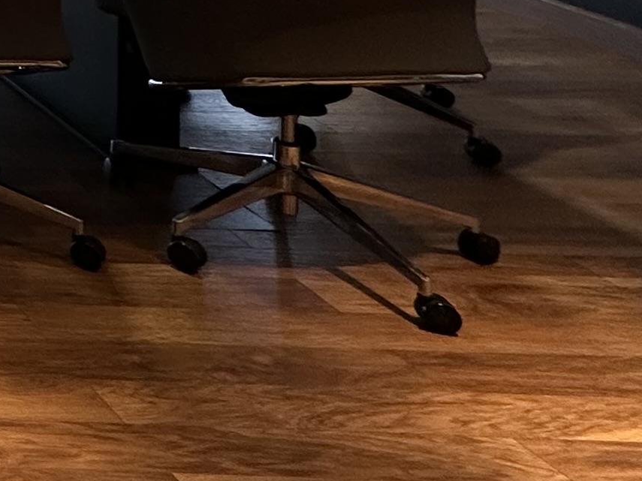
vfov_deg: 18.0
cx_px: -692
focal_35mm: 66
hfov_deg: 18.0
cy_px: -374
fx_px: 1224
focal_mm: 2.22
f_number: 2.2
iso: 64
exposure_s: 1/100
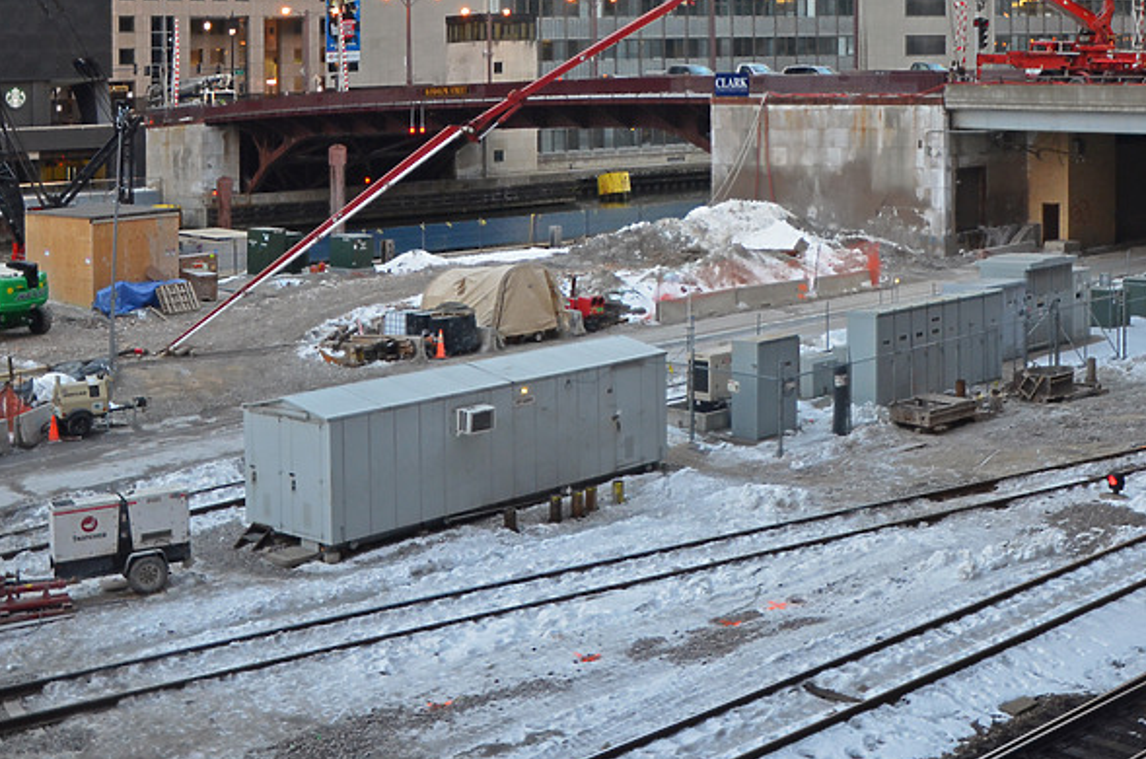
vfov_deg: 24.3
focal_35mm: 55
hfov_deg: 35.8
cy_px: 214
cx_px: 792
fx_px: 1747
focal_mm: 24
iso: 800
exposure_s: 1/60
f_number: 3.8
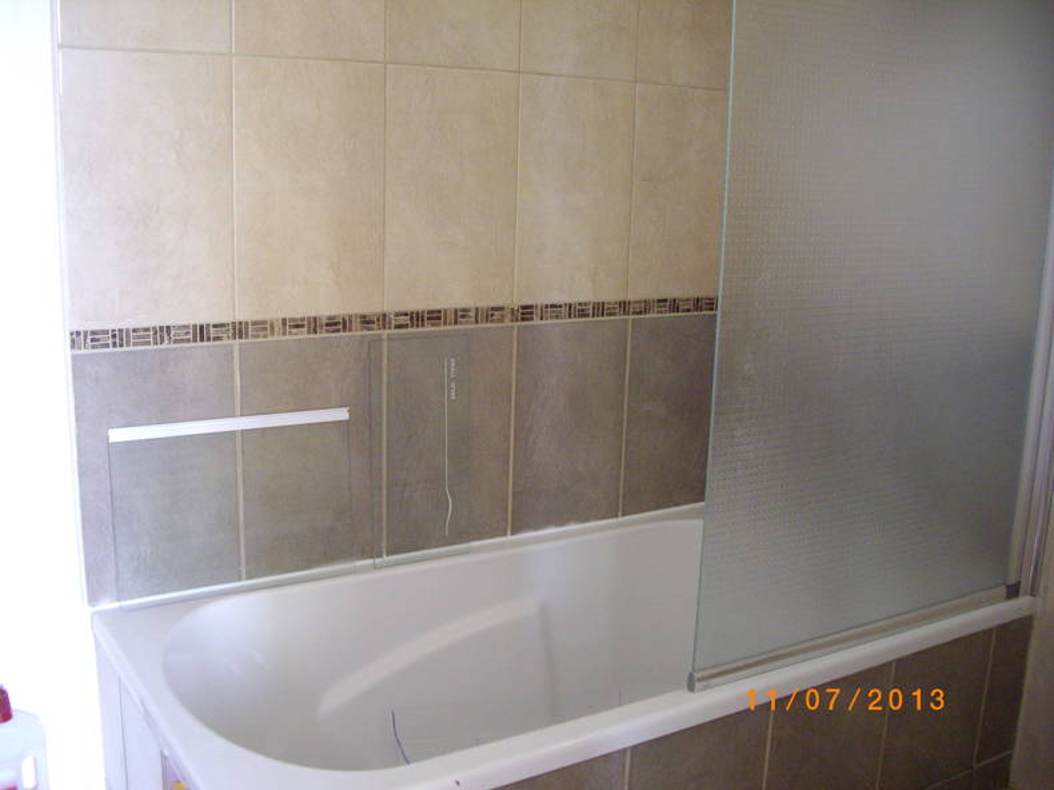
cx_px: 527
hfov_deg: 49.0
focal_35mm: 38
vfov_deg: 37.7
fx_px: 1157
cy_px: 395
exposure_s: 1/30
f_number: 2.8
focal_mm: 7.9
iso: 400
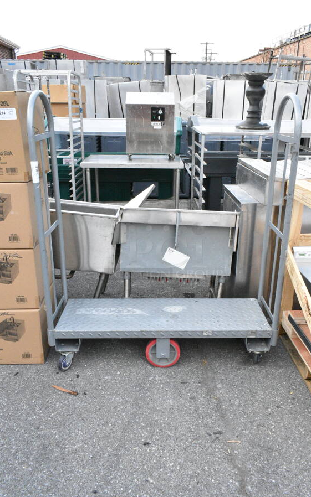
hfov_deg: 44.5
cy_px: 251
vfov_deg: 66.5
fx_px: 380
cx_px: 166
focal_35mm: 28
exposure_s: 1/640
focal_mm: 18
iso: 6400
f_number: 13
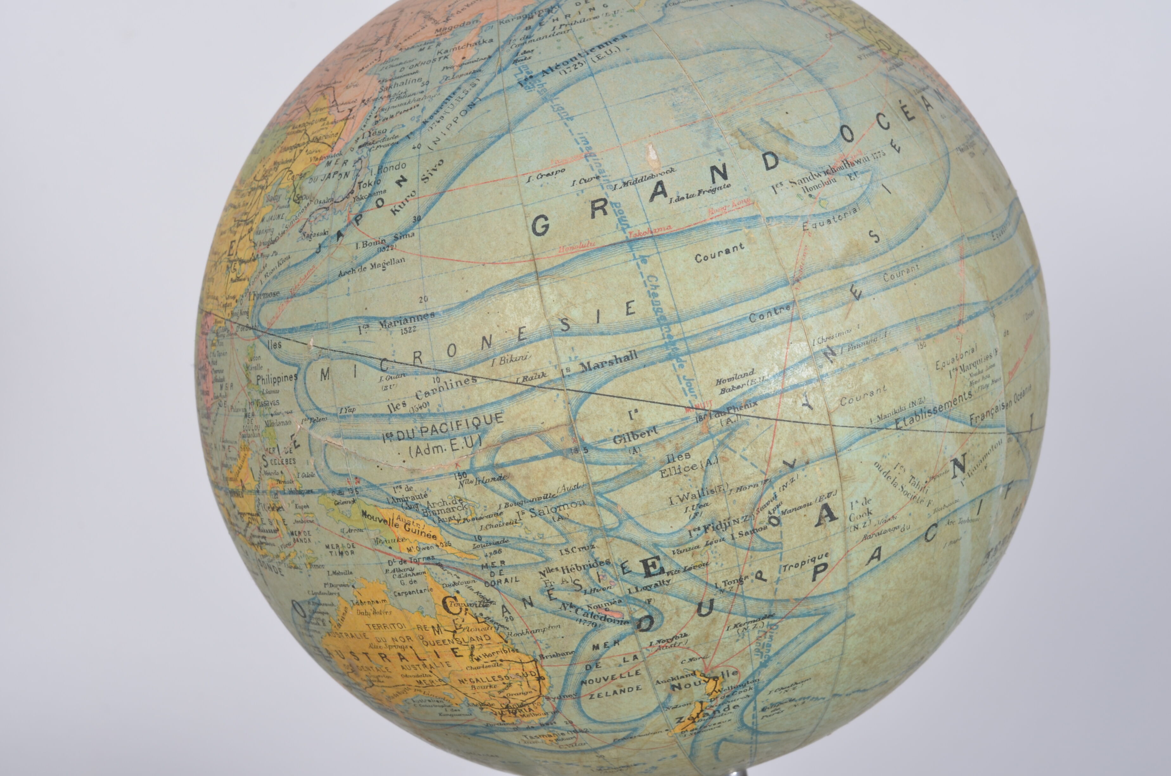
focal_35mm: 75
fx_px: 2435
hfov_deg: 27.0
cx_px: 586
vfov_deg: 18.1
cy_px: 388
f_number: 14
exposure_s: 1/125
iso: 100
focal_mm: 50
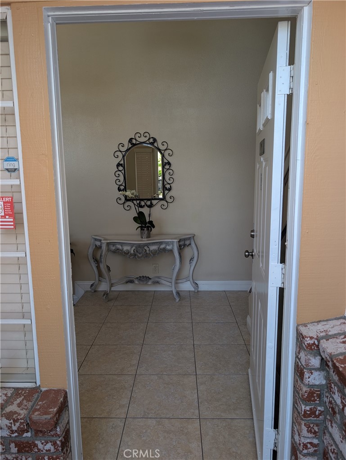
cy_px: 230
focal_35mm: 24
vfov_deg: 71.5
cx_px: 173
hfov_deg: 56.9
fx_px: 319
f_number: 1.68
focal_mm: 6.9
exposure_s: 1/46
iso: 18
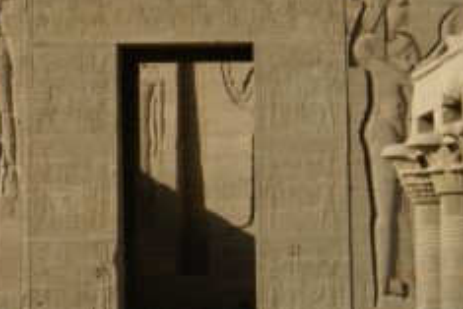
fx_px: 4594
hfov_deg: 5.7
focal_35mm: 357
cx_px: -266
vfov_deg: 3.8
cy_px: -95
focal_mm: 70
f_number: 8
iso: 100
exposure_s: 1/160
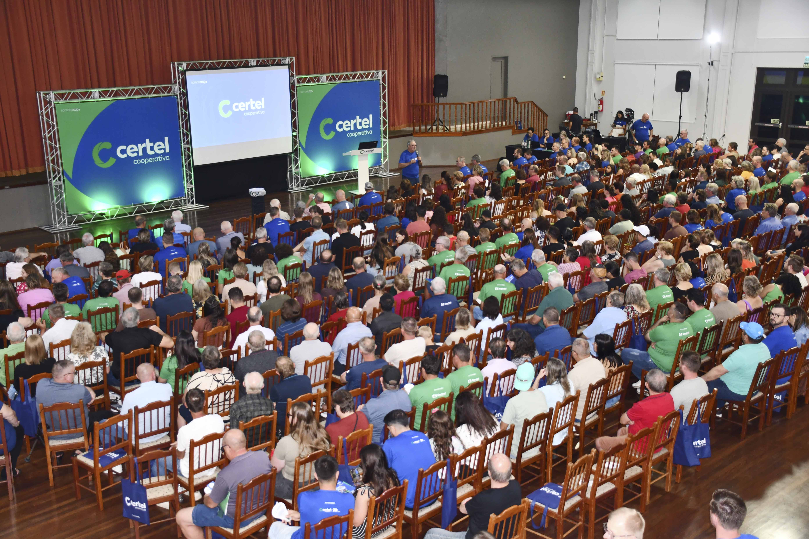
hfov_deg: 48.5
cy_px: 270
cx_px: 404
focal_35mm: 40
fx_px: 899
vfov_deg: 33.4
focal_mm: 27
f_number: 4
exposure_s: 1/60
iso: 1250
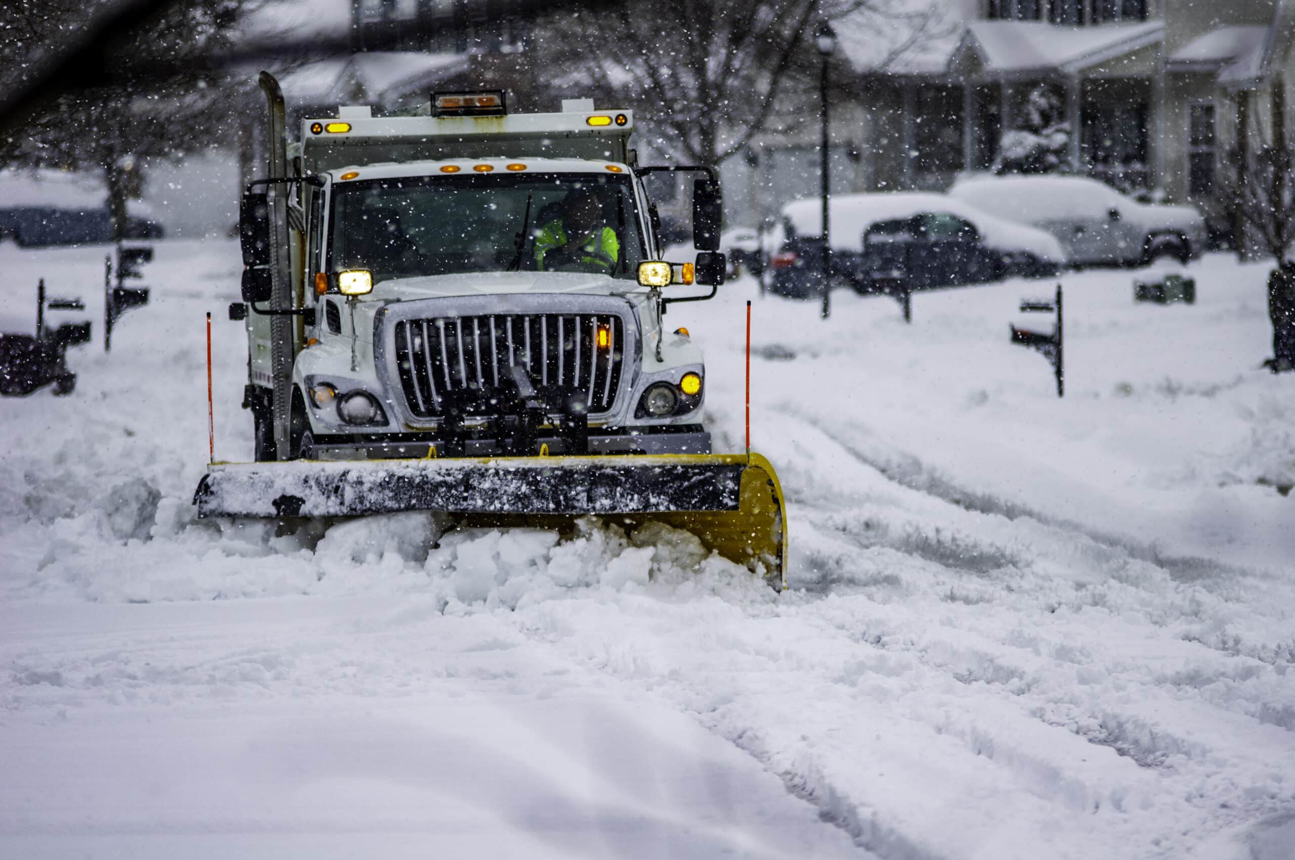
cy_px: 430
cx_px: 648
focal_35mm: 300
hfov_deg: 6.9
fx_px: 10778
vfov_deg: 4.6
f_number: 2.8
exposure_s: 1/1600
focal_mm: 200
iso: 200
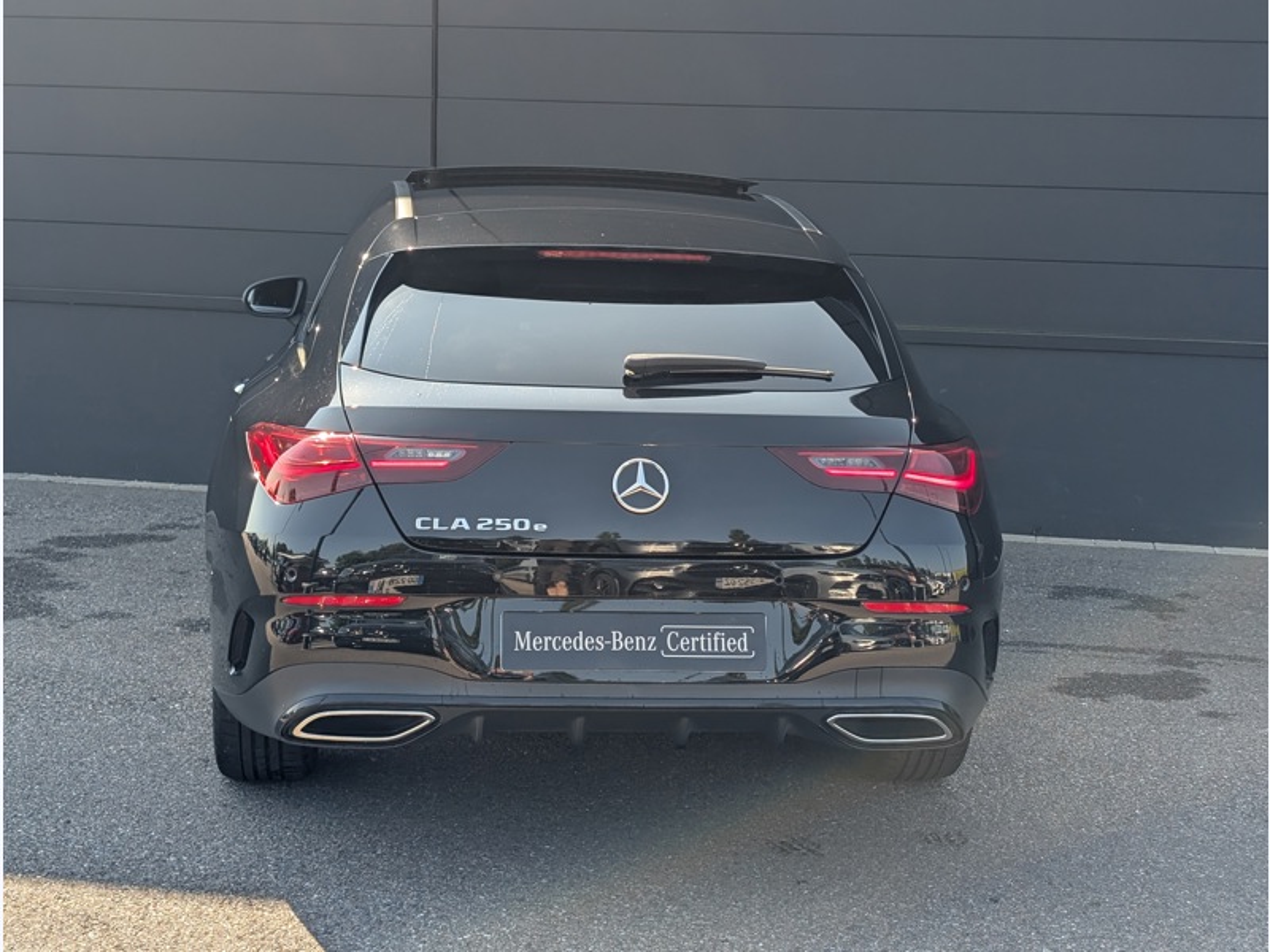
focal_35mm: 49
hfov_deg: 38.9
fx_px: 1798
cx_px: 635
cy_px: 476
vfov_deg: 29.7
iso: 19
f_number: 1.68
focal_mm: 6.9
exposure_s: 1/339
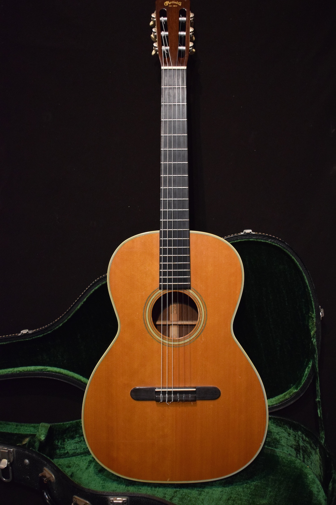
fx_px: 588
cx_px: 168
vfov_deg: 46.4
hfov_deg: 31.9
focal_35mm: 42
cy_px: 252
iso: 3200
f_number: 4.2
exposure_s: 1/30
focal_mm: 28
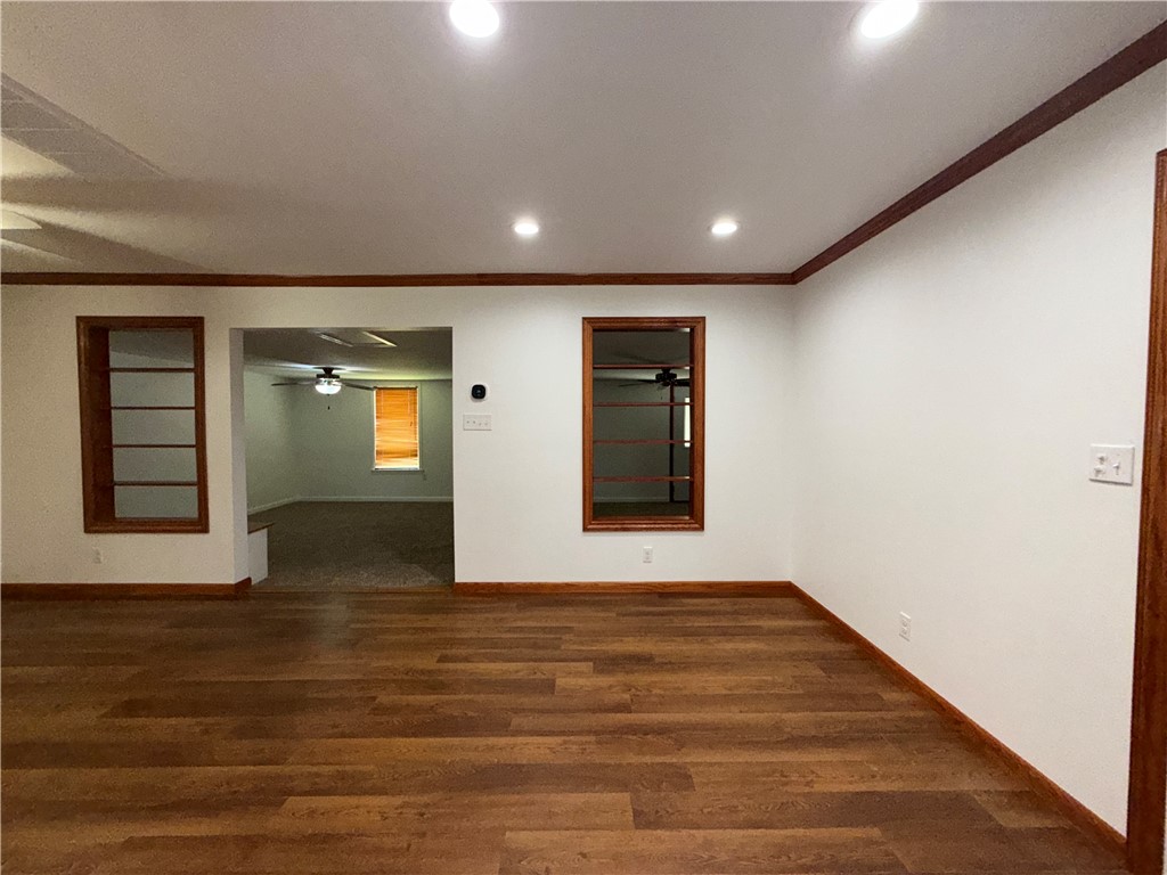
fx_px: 472
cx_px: 584
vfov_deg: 85.7
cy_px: 438
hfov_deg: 102.1
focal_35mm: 14
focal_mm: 2.22
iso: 160
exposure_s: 1/120
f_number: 2.2
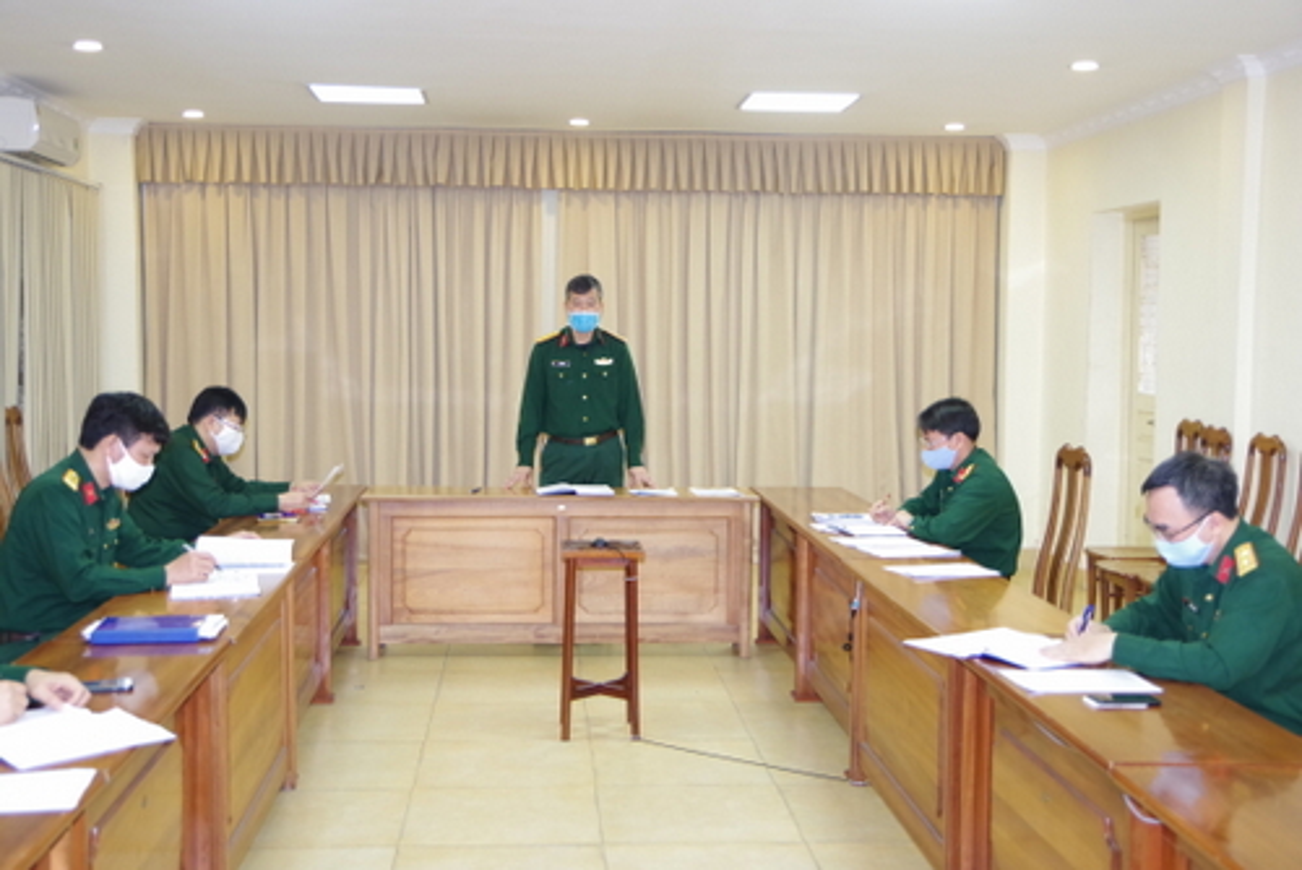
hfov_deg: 42.7
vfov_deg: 29.3
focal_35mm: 46
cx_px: 651
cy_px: 435
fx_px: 1665
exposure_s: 1/100
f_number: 4.5
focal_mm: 31
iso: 1600
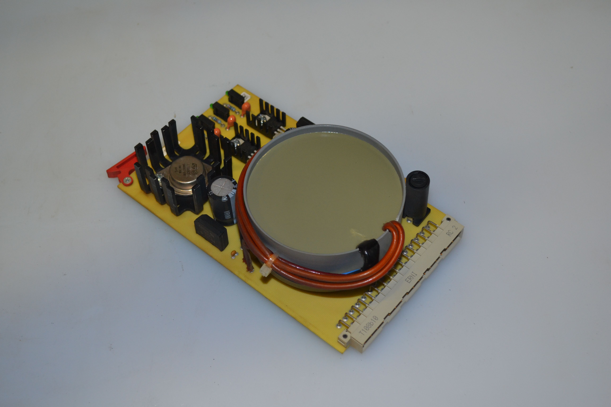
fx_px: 866
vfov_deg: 26.5
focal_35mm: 51
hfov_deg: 38.9
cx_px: 306
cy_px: 204
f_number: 5
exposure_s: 1/60
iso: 500
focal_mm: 34
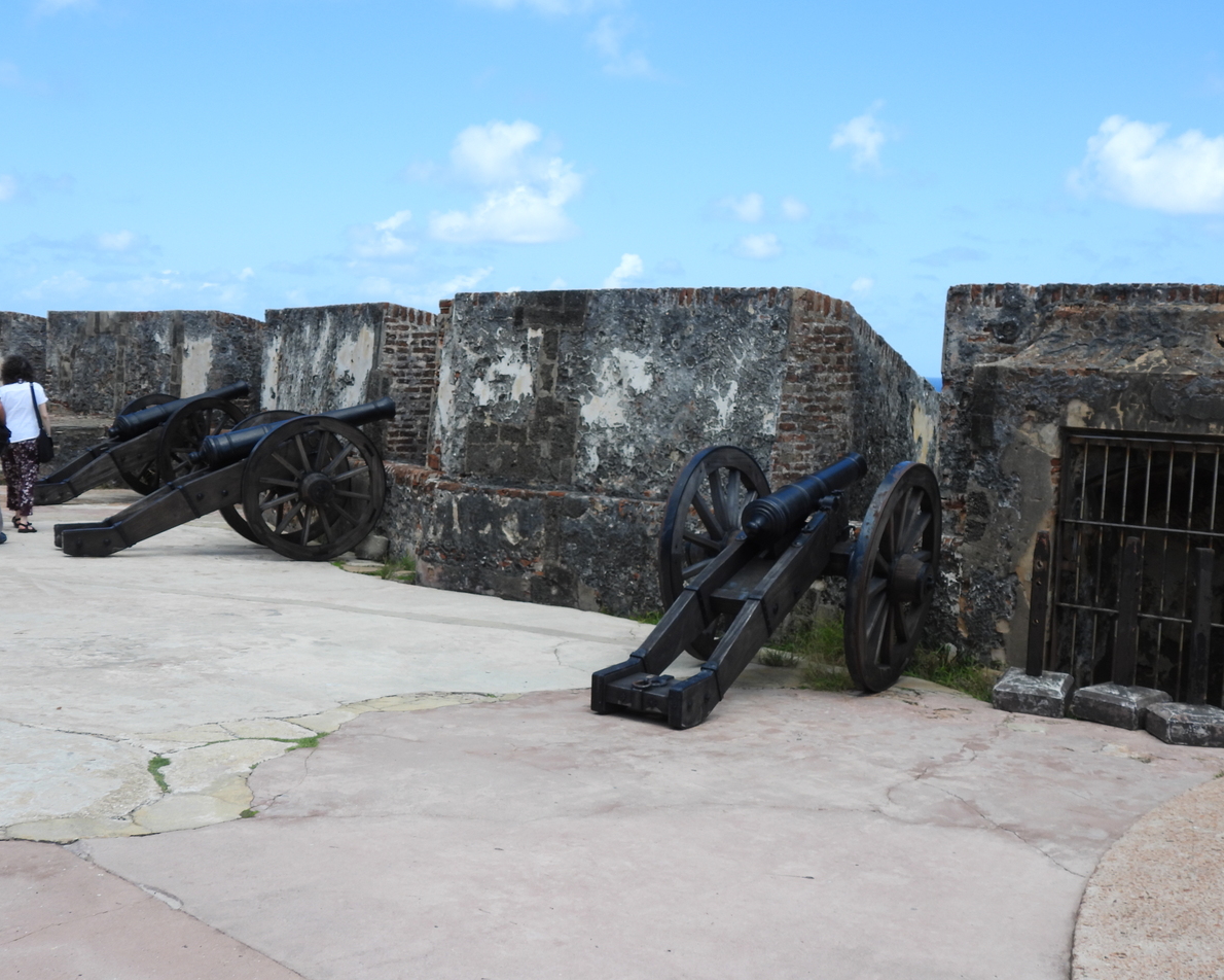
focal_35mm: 42
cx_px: 613
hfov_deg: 43.8
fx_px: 1521
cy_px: 493
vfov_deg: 35.7
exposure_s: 1/1000
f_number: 3.2
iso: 100
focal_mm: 7.1
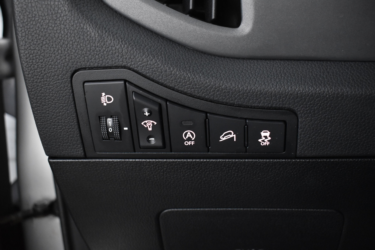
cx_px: 188
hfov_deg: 43.6
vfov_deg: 29.9
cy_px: 125
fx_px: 469
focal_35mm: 45
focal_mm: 30
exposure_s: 1/25
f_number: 4.2
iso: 3200
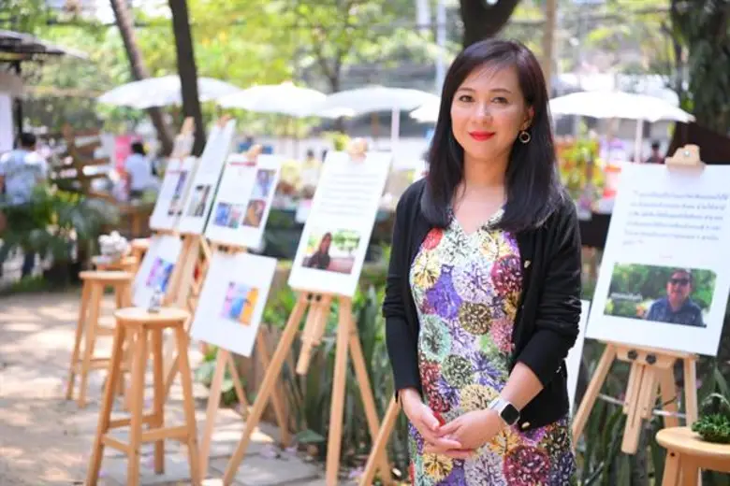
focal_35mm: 52
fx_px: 1054
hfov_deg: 38.2
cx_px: 365
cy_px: 243
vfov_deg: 26.0
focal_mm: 52
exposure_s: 1/160
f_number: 2.8
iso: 100
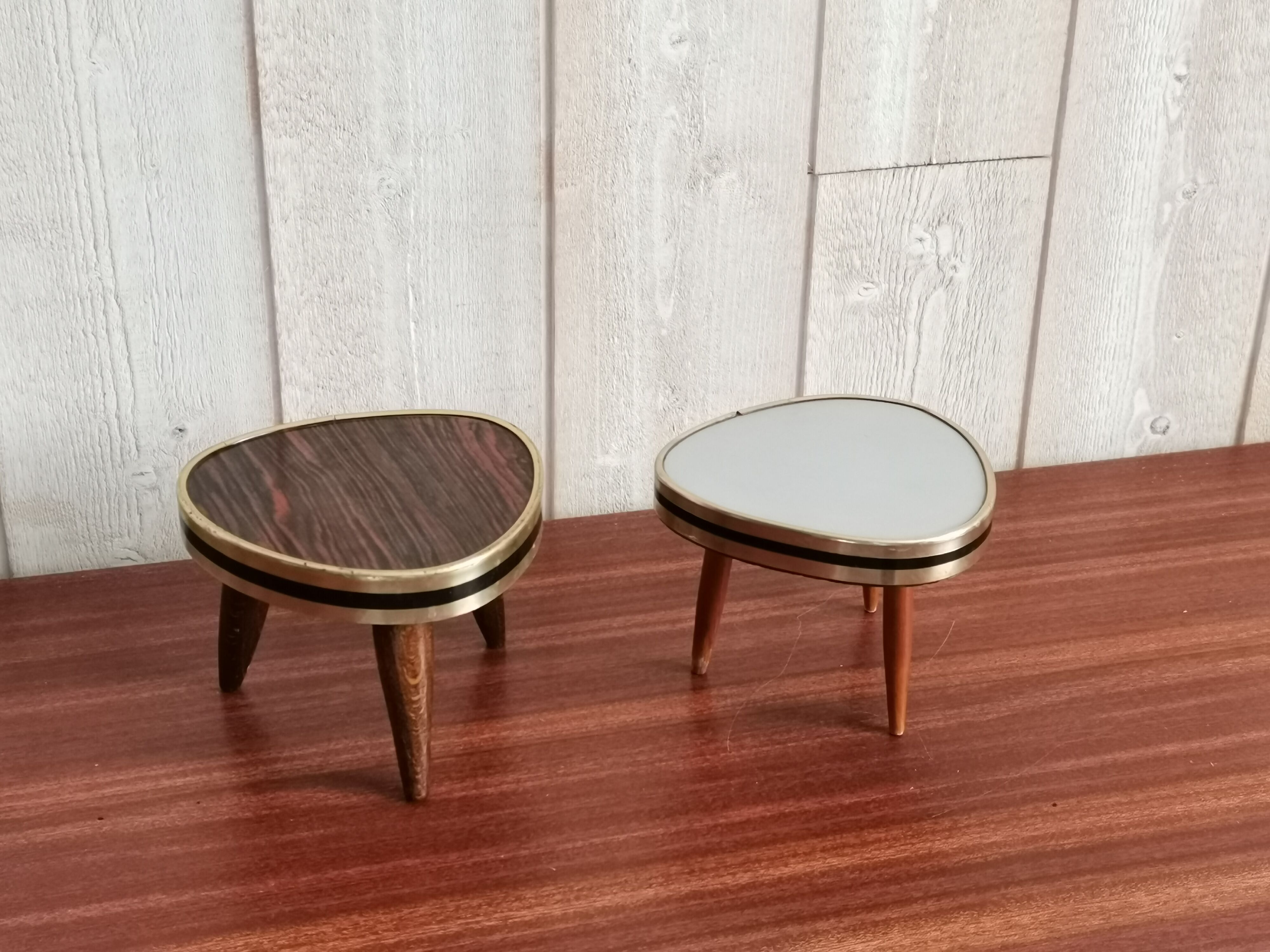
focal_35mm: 49
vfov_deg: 29.7
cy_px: 476
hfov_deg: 38.9
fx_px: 1798
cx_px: 635
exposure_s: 1/100
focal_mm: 4.75
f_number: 1.8
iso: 320
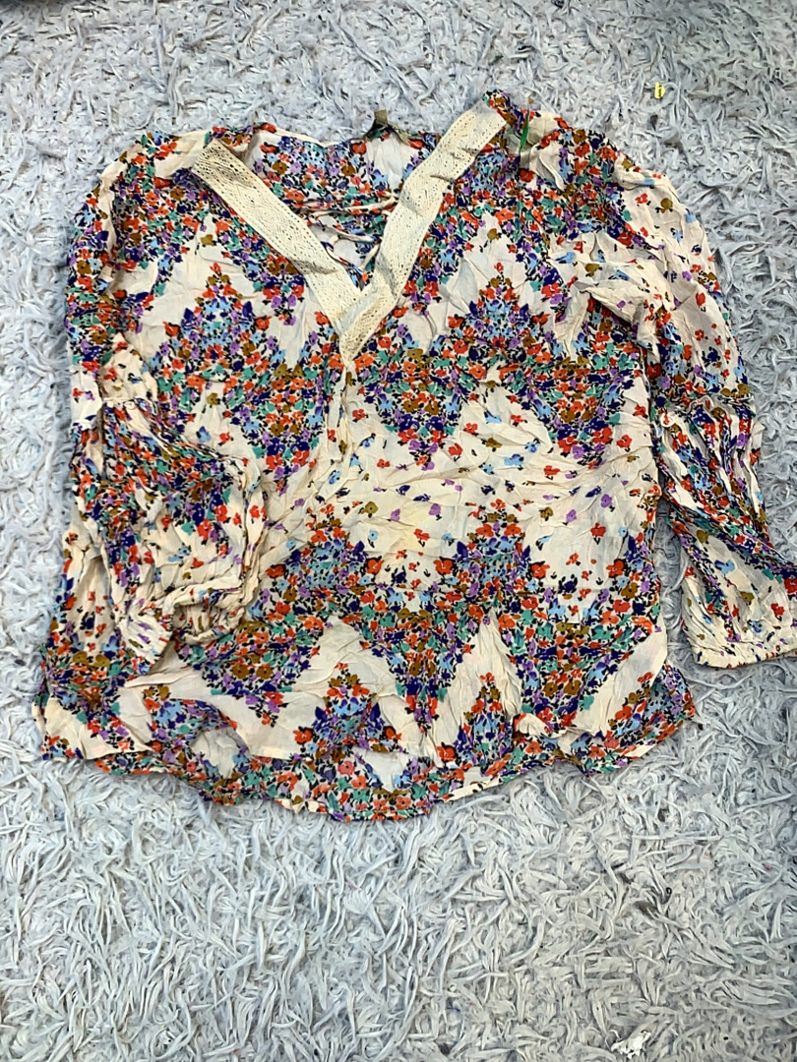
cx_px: 398
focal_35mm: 26
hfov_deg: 53.1
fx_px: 798
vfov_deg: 67.3
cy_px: 531
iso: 40
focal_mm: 4.25
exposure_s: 1/100
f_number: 1.8
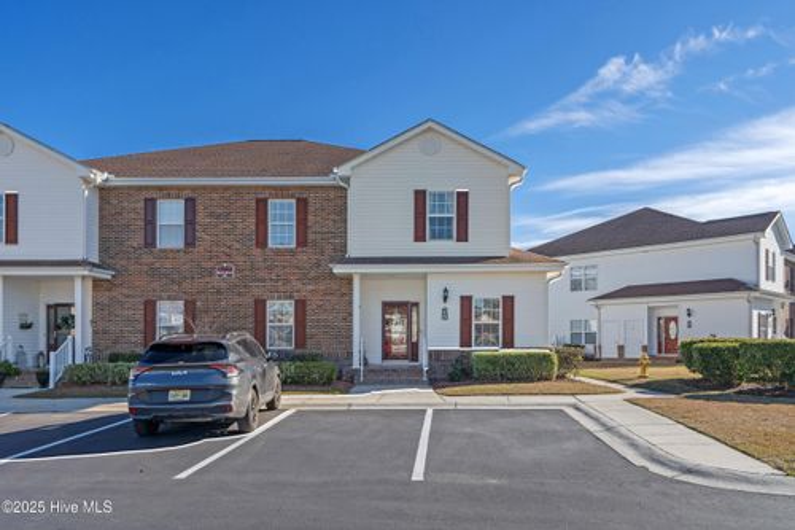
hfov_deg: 73.8
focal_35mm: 24
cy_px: 265
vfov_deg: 53.1
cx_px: 398
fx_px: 530
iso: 320
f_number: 8
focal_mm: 24
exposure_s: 1/250
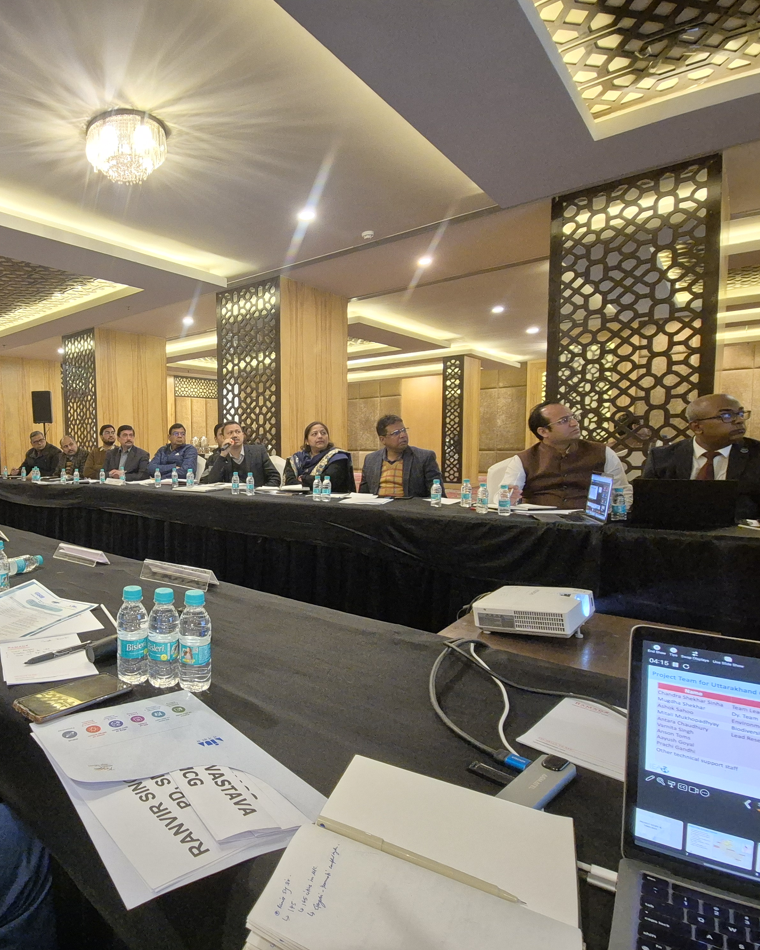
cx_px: 184
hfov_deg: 71.4
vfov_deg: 89.6
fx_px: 478
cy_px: 473
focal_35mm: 17
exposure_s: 1/50
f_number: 2.2
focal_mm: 2.2
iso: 1250
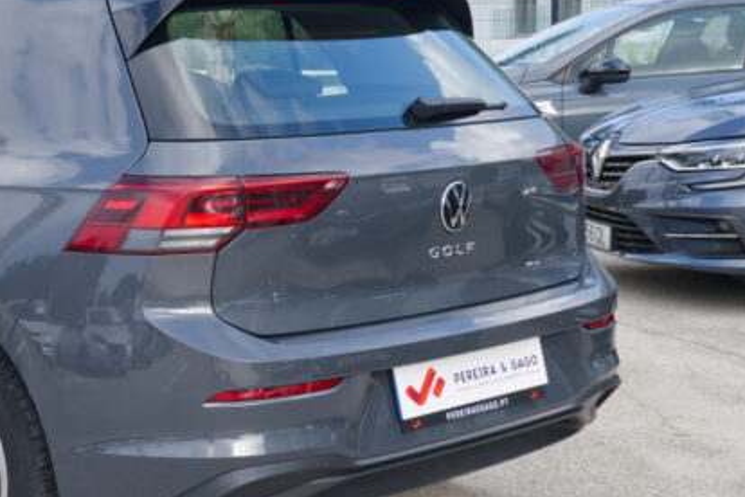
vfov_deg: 16.3
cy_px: 251
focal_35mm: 84
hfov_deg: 23.3
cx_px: 14
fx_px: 1738
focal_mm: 22.8
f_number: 8
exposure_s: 1/125
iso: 160
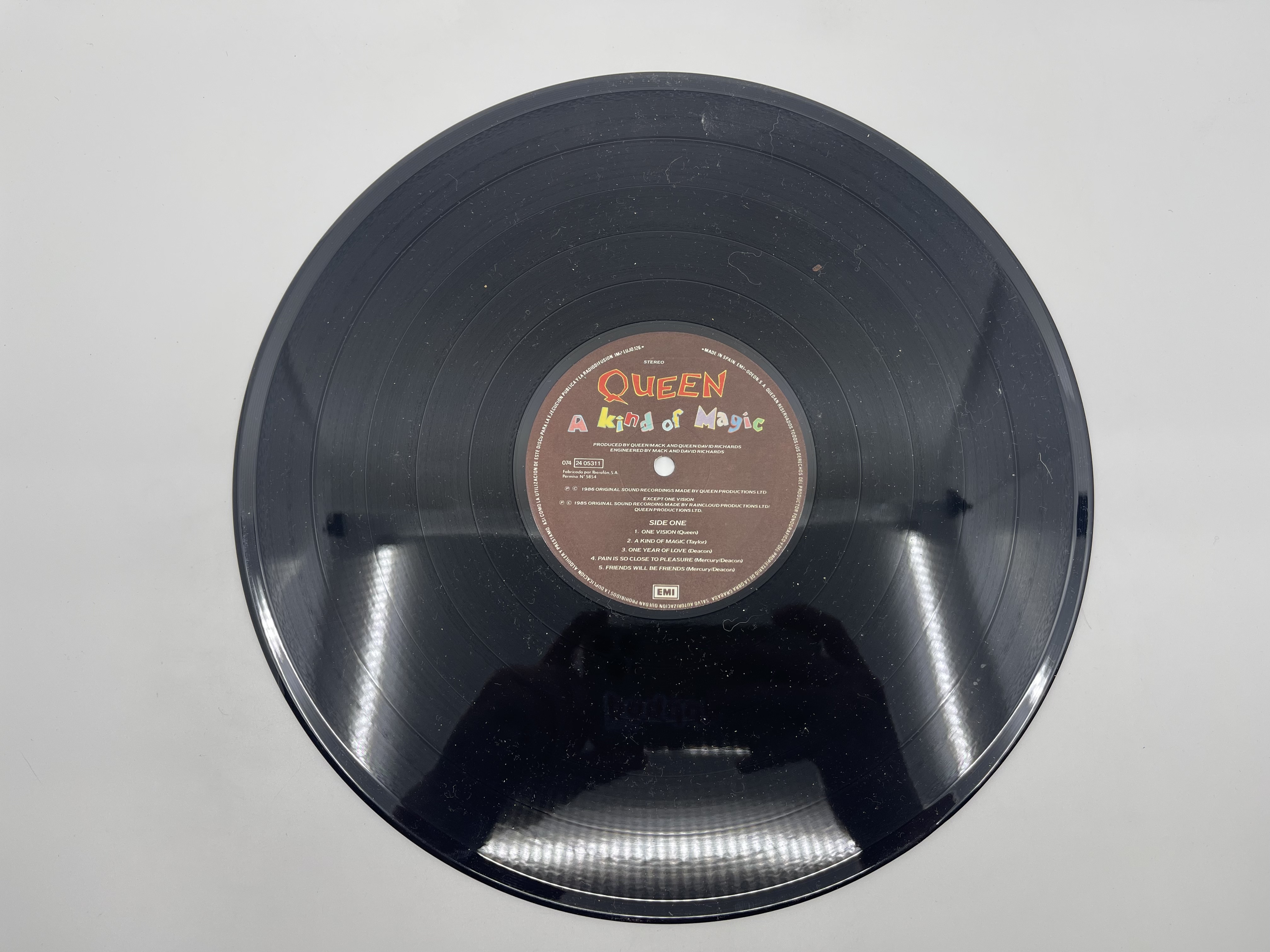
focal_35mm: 25
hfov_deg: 69.4
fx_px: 917
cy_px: 476
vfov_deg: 54.9
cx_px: 635
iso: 32
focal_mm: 5.1
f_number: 1.6
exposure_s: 1/256
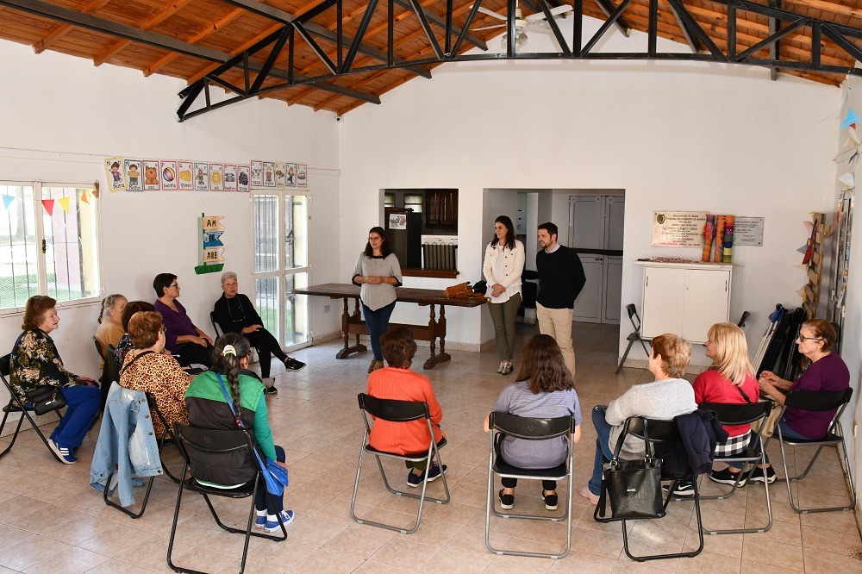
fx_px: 718
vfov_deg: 43.6
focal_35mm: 30
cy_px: 287
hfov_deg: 61.9
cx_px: 431
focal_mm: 20
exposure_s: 1/80
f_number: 9
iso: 2000
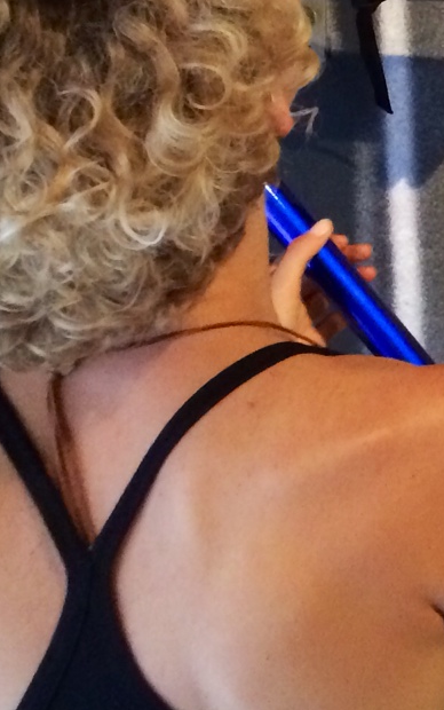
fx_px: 2031
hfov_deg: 10.8
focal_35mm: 105
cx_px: 1016
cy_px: 27
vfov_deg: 19.3
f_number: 2.2
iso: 320
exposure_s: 1/24
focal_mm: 4.12
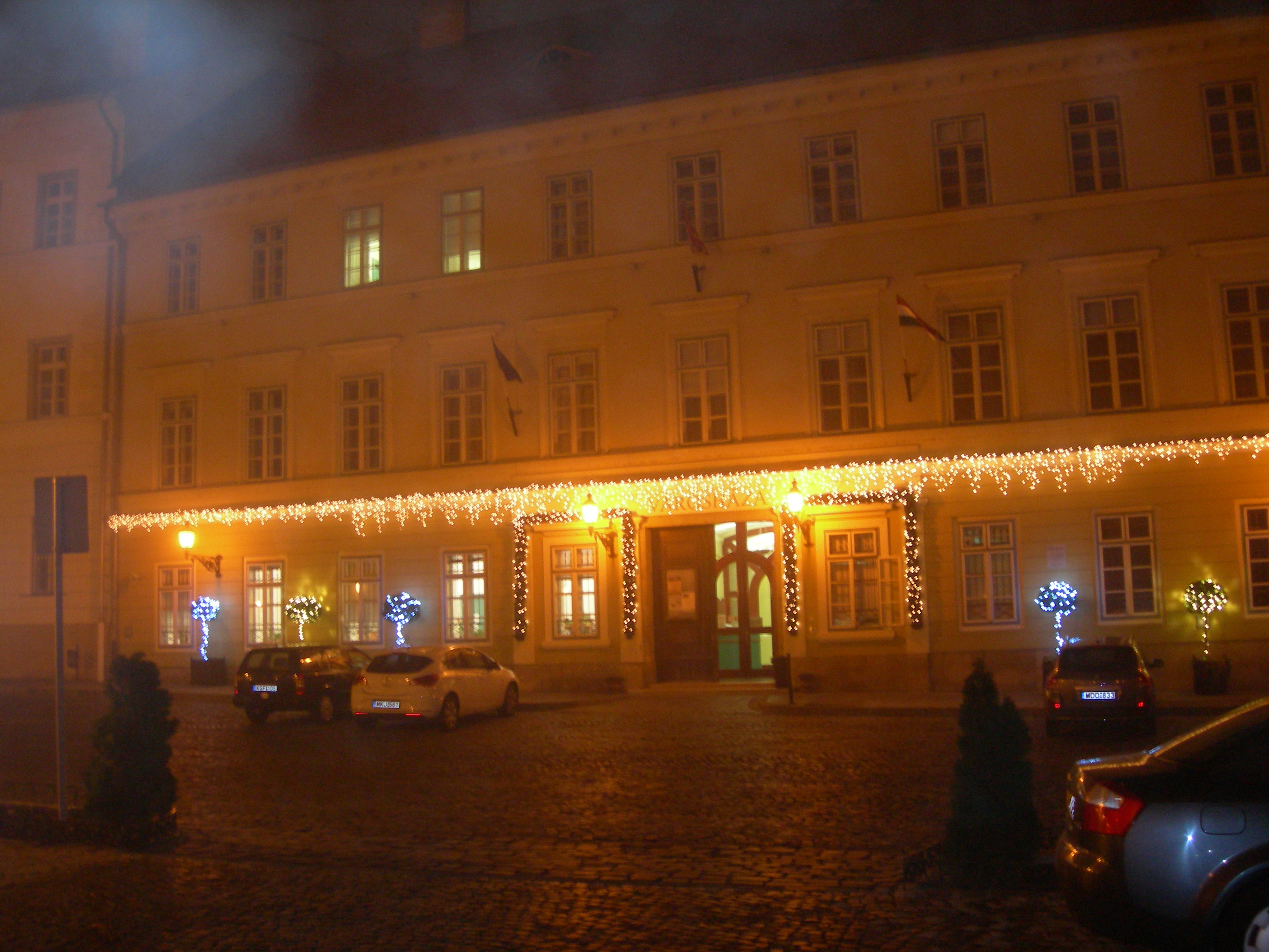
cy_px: 476
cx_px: 634
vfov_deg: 37.7
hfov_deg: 49.0
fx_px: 1393
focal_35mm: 38
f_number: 2.8
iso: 200
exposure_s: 1/3.9
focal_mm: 7.8
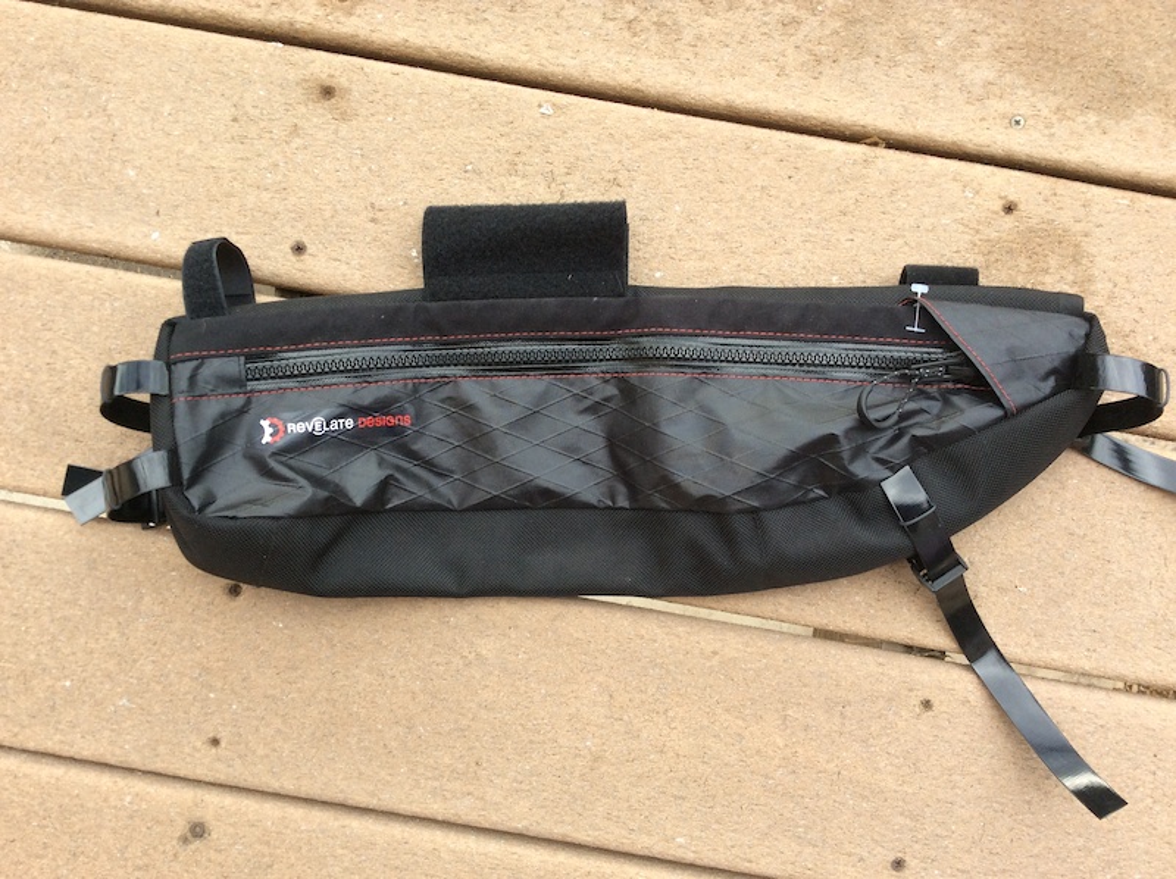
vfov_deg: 44.1
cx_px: 588
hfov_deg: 56.9
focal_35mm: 32
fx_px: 1086
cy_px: 440
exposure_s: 1/120
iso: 40
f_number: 2.4
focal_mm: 3.3
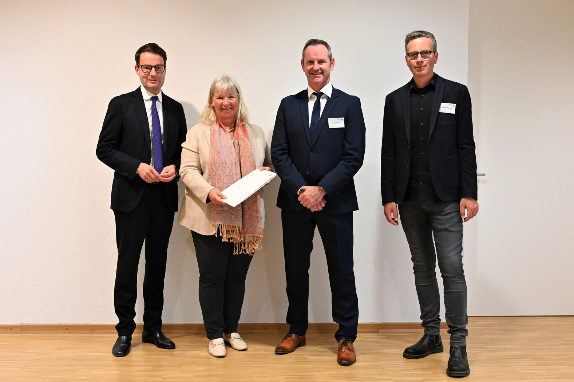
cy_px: 193
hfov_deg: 54.5
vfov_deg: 37.8
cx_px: 284
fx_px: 558
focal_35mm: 35
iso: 3200
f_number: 4
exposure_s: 1/100
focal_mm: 34
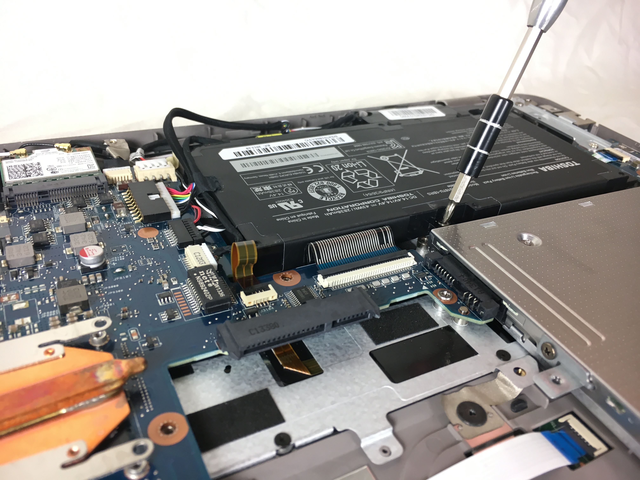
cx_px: 320
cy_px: 240
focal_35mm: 29
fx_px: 536
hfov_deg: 61.7
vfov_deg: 48.2
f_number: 2.2
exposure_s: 1/40
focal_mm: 4.15
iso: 32
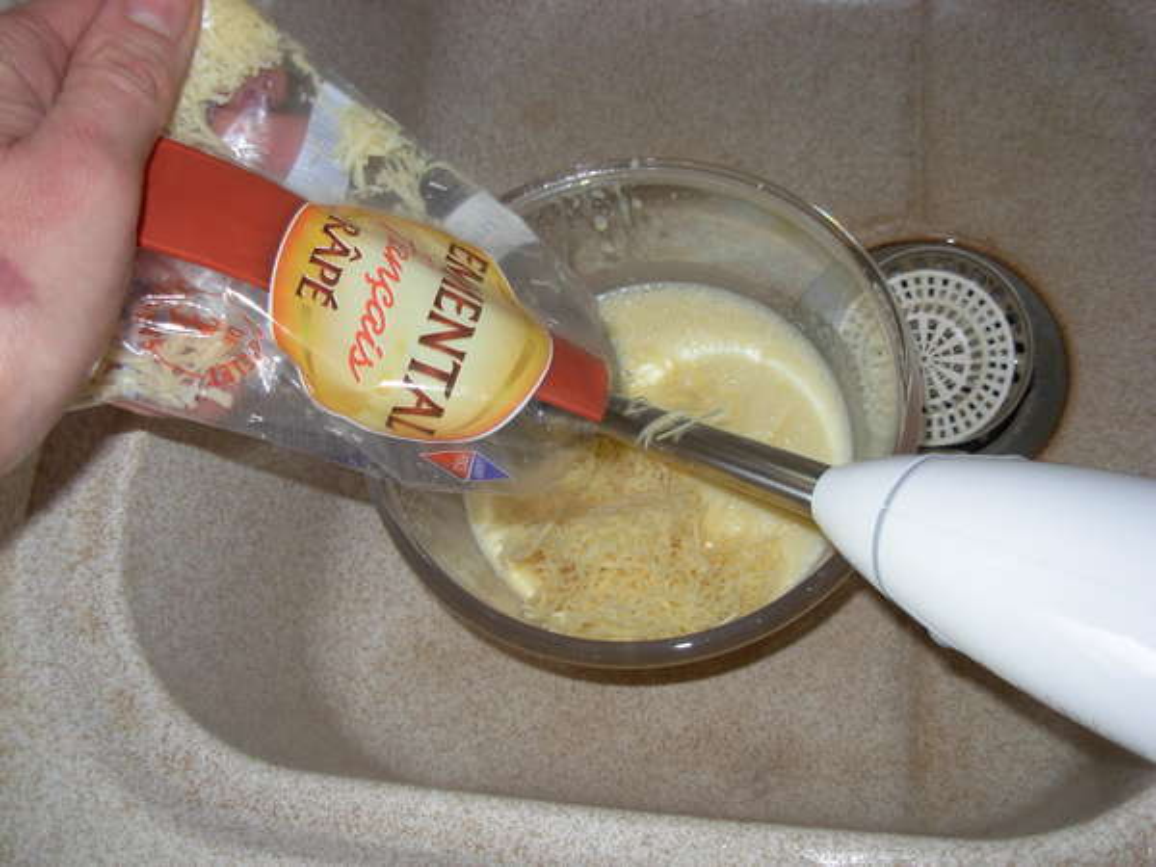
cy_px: 434
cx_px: 578
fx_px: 1269
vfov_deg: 37.7
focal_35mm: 38
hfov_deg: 49.0
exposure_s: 1/22.6
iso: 79
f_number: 2.9
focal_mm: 6.3
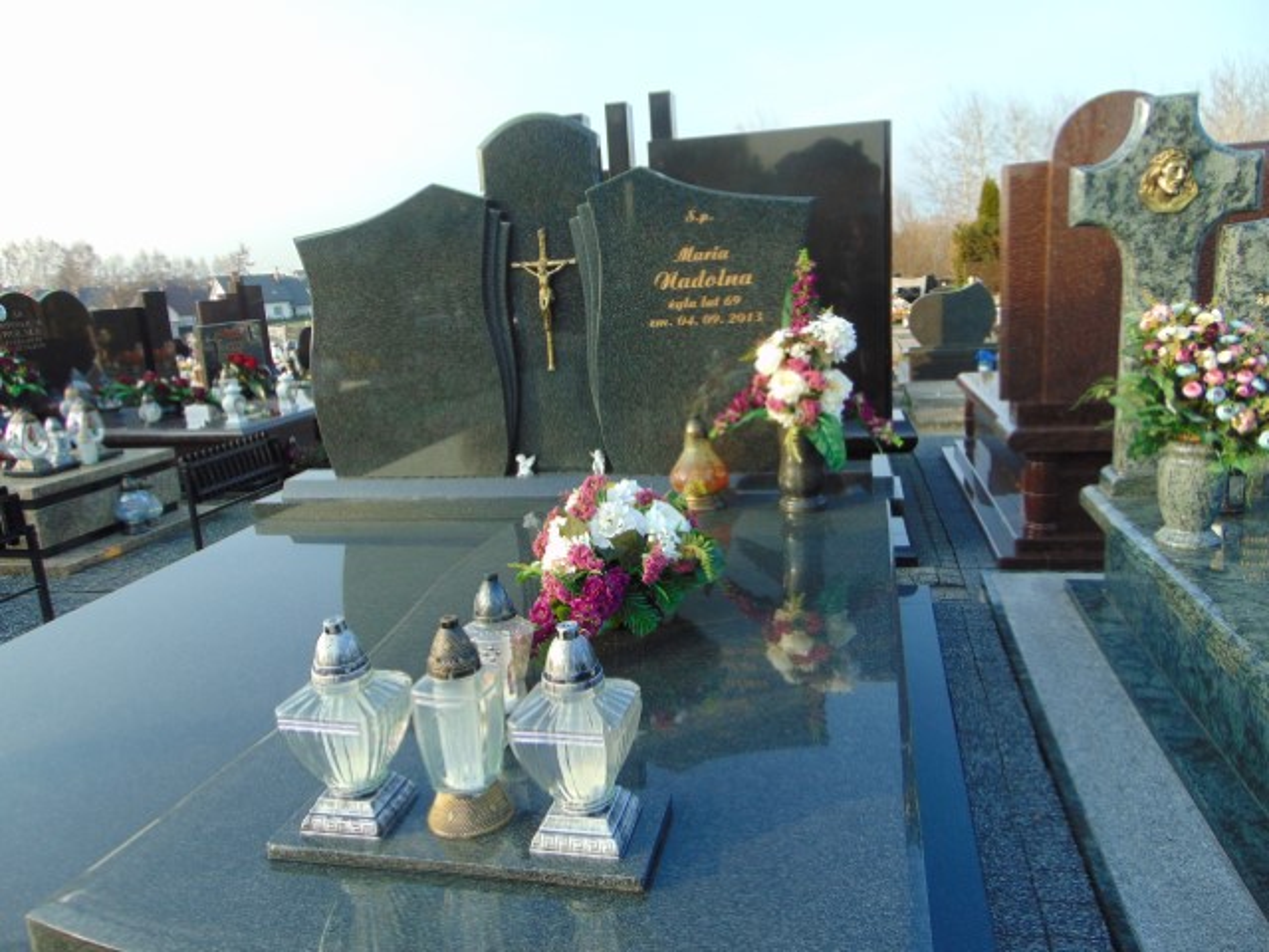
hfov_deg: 69.4
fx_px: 916
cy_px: 476
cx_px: 634
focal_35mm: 25
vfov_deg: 54.9
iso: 80
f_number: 3
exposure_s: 1/250
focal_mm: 4.5
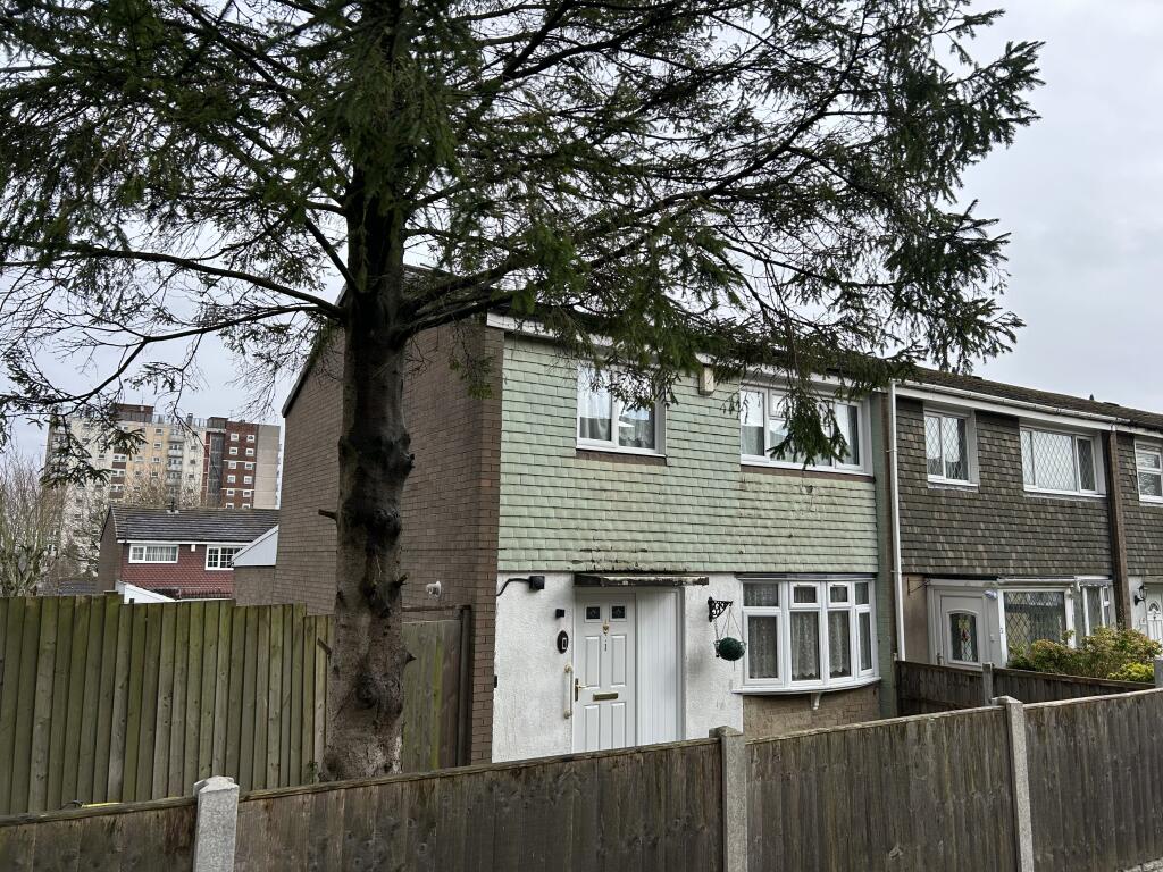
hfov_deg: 67.3
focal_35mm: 26
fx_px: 874
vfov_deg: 53.1
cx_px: 582
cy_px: 436
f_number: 1.5
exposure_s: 1/1597
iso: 50
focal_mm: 5.7
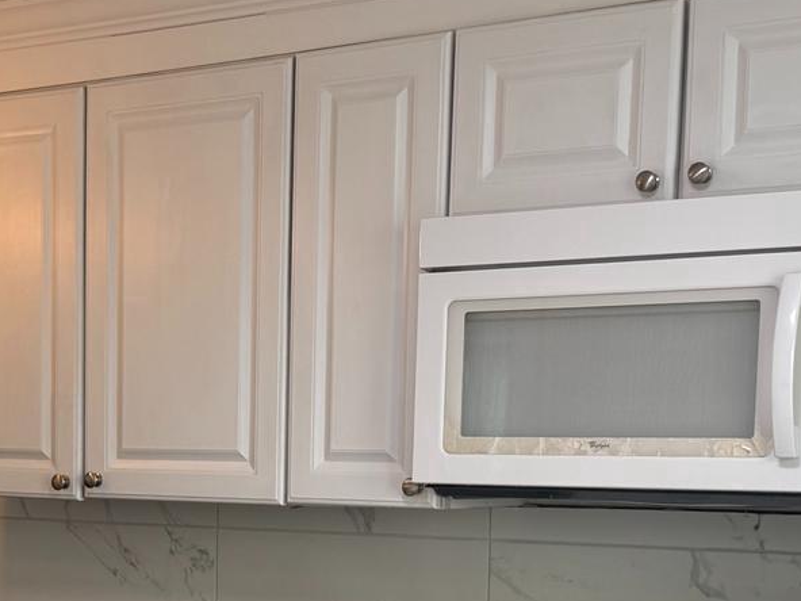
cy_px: 610
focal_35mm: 83
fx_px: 1921
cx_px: 147
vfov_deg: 17.3
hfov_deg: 23.2
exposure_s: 1/120
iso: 80
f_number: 1.78
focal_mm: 6.76
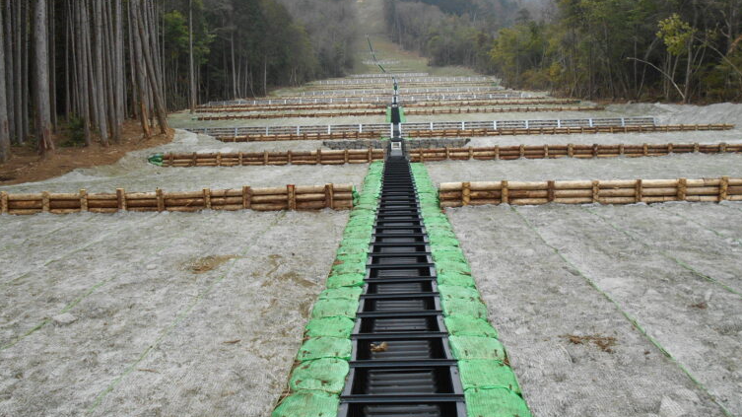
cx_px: 372
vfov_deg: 35.6
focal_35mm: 33
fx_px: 649
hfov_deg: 59.5
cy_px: 188
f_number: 3.4
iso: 140
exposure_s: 1/250
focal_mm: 5.1
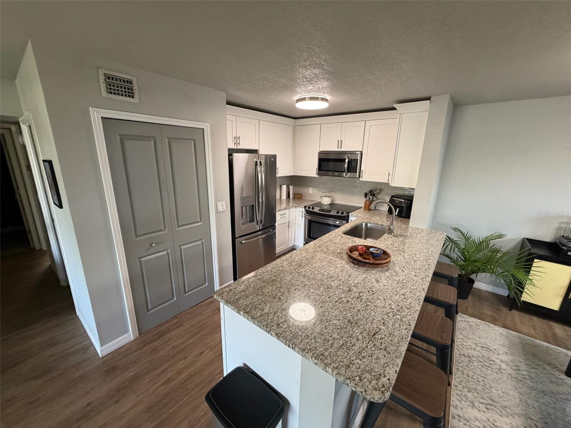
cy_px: 214
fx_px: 231
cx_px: 286
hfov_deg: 102.1
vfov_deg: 85.7
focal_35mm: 14
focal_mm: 2.22
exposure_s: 1/60
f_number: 2.2
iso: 320
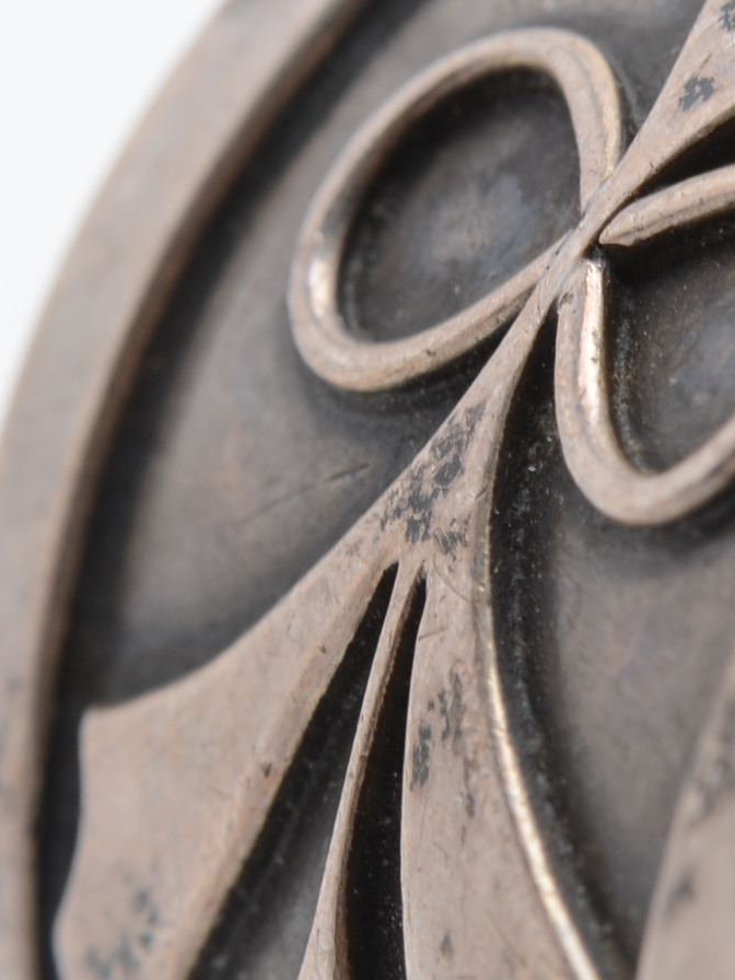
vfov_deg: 5.9
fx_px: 9521
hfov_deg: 4.4
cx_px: 71
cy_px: 210
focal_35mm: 336
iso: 200
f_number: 14
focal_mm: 85
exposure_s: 1/125
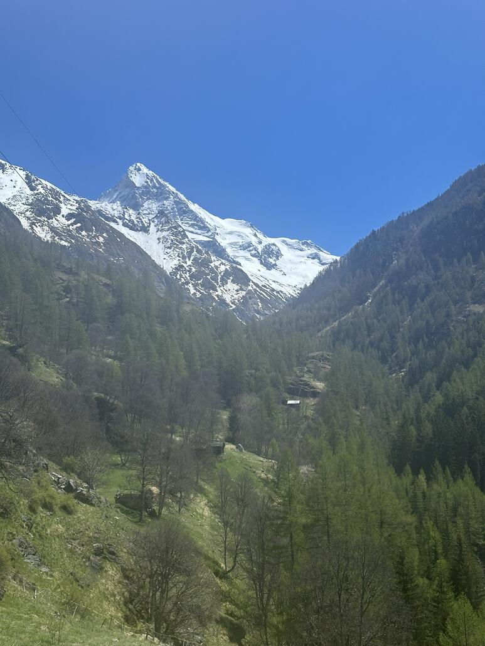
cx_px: 242
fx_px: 896
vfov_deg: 39.6
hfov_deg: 30.3
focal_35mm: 48
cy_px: 323
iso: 64
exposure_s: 1/5556
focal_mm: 6.86
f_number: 1.78
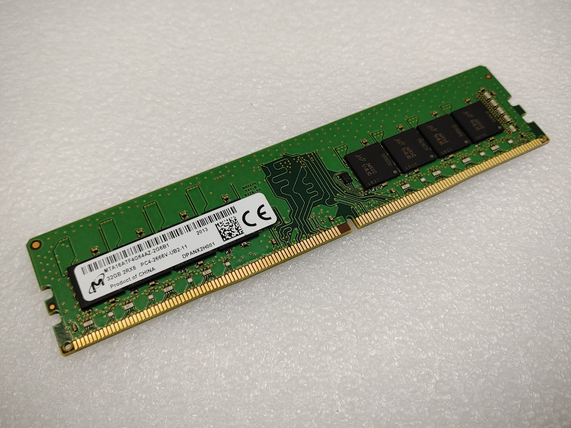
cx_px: 286
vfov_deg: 42.9
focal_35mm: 33
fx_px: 544
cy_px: 214
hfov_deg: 55.4
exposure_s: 1/274
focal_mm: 4.36
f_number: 1.8
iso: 50
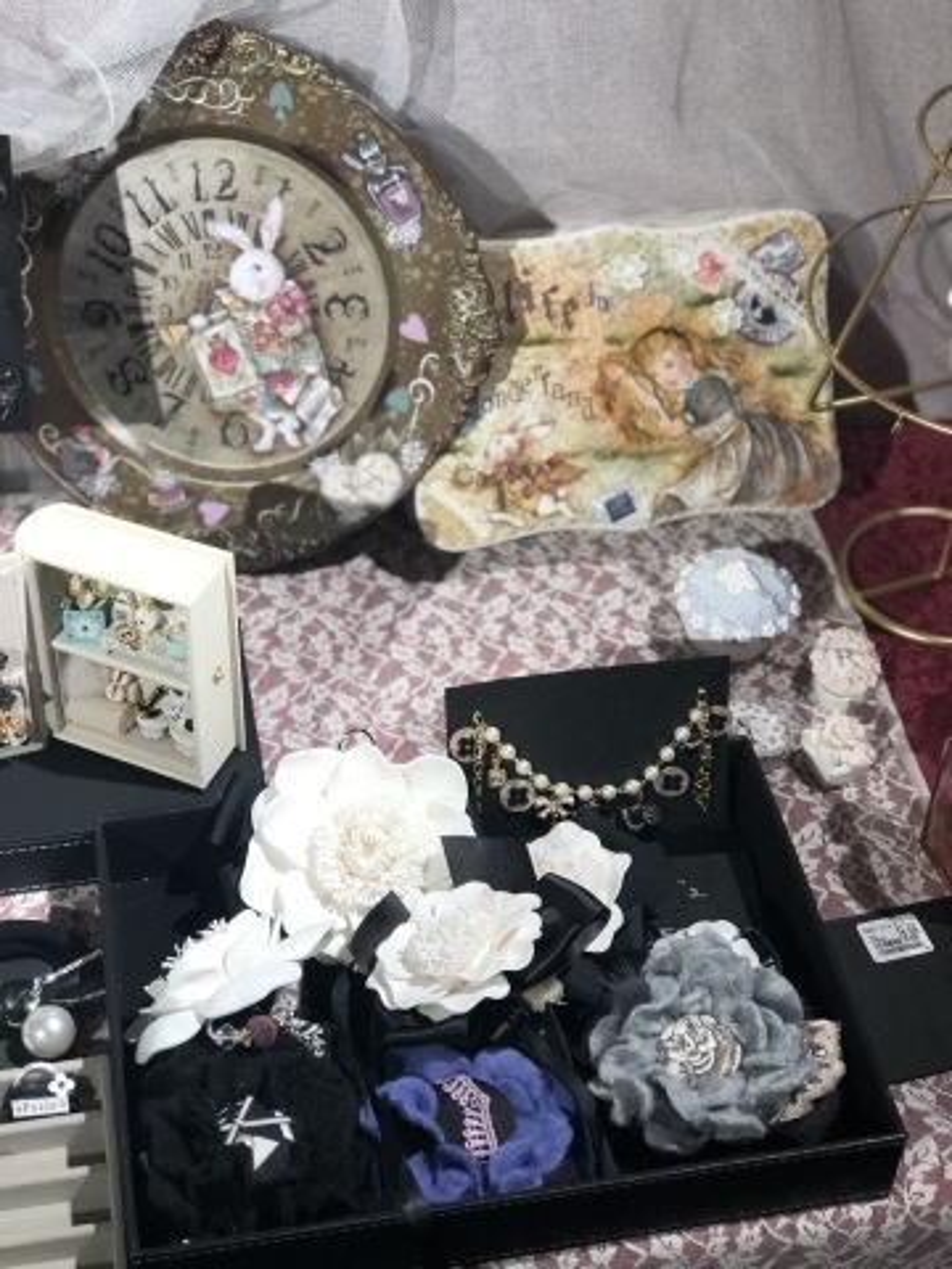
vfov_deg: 33.8
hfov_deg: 25.7
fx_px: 2090
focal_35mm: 57
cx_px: 476
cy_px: 634
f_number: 2.8
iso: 25
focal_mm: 6.6
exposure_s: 1/33
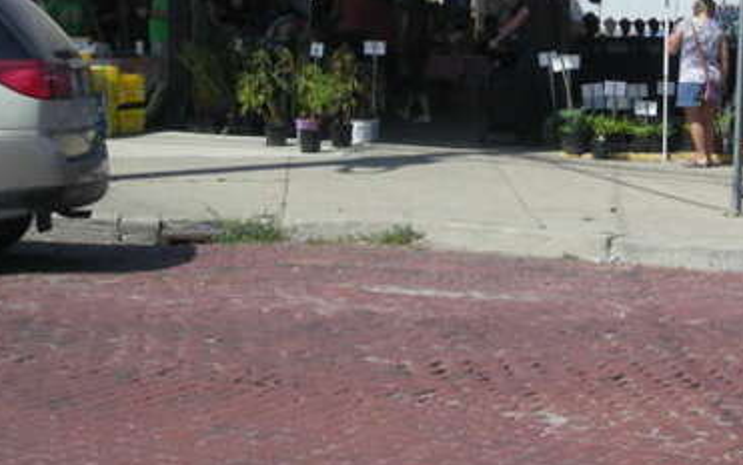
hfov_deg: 18.3
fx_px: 2268
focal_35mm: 112
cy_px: -62
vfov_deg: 11.5
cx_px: 659
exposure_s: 1/210
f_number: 6.4
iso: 50
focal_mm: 7.9
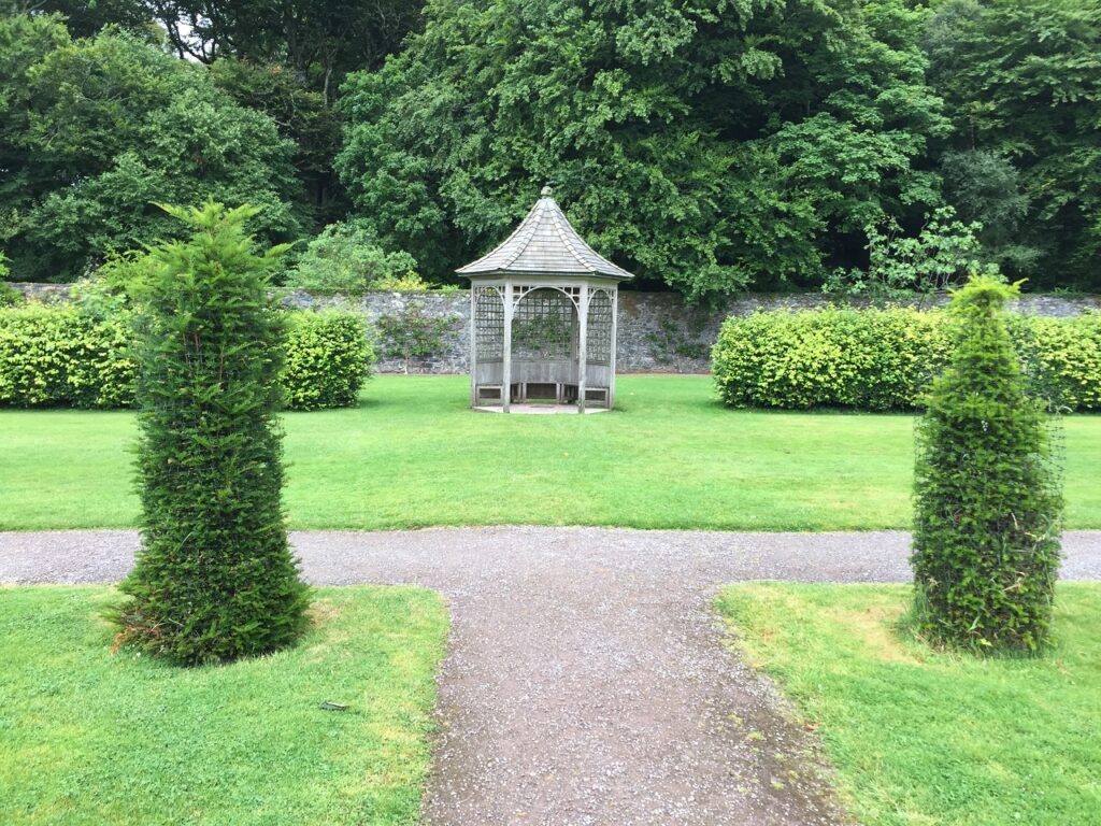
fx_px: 922
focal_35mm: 29
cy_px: 413
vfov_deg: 48.2
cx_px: 550
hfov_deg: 61.7
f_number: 2.2
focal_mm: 4.15
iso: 32
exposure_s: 1/100
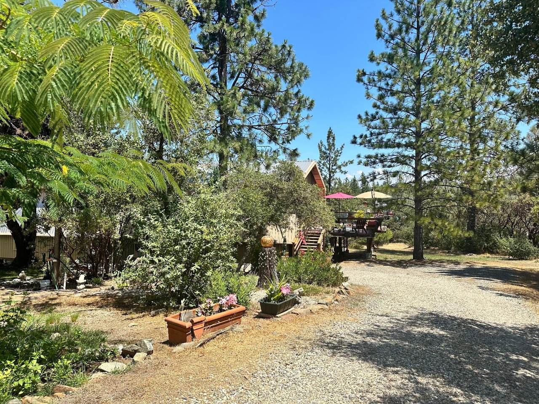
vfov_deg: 56.8
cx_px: 270
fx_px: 374
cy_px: 202
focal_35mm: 24
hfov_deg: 71.6
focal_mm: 6.86
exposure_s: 1/3597
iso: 80
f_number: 1.78
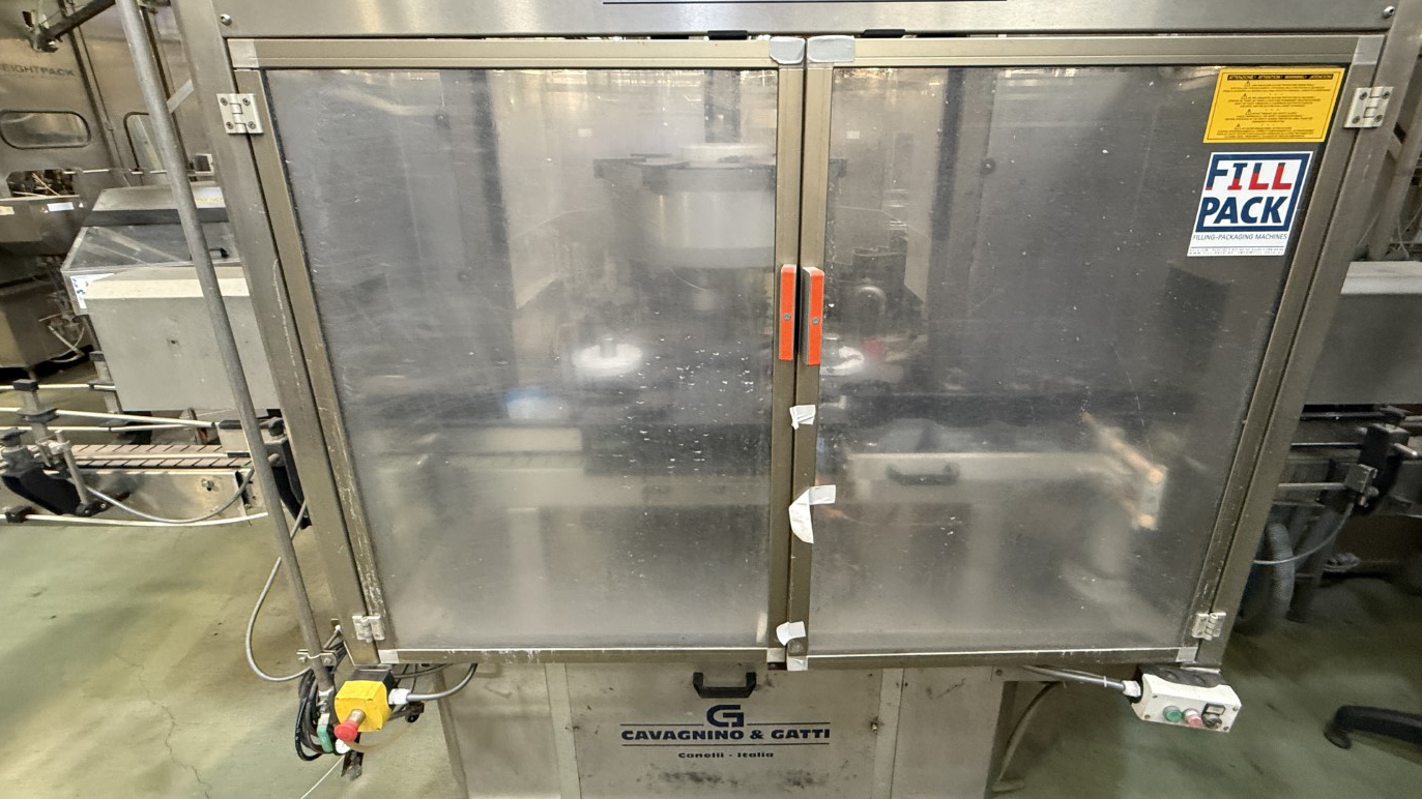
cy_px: 323
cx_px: 734
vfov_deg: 66.5
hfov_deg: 99.3
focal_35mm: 16
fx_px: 603
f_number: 2.2
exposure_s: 1/50
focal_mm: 2.22
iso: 500
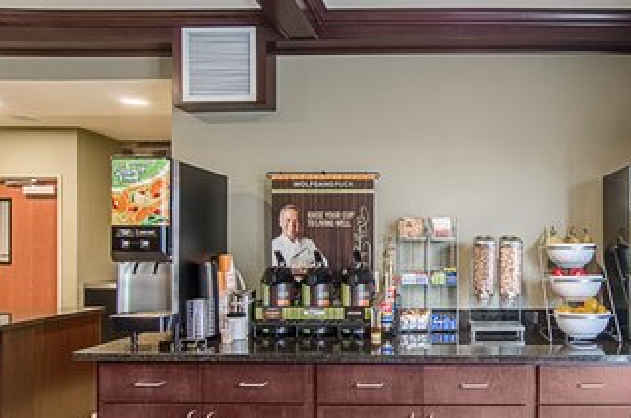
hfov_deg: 64.3
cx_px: 456
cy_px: 246
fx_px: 472
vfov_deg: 47.5
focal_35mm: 27
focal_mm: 12
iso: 400
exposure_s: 1/60
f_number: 8
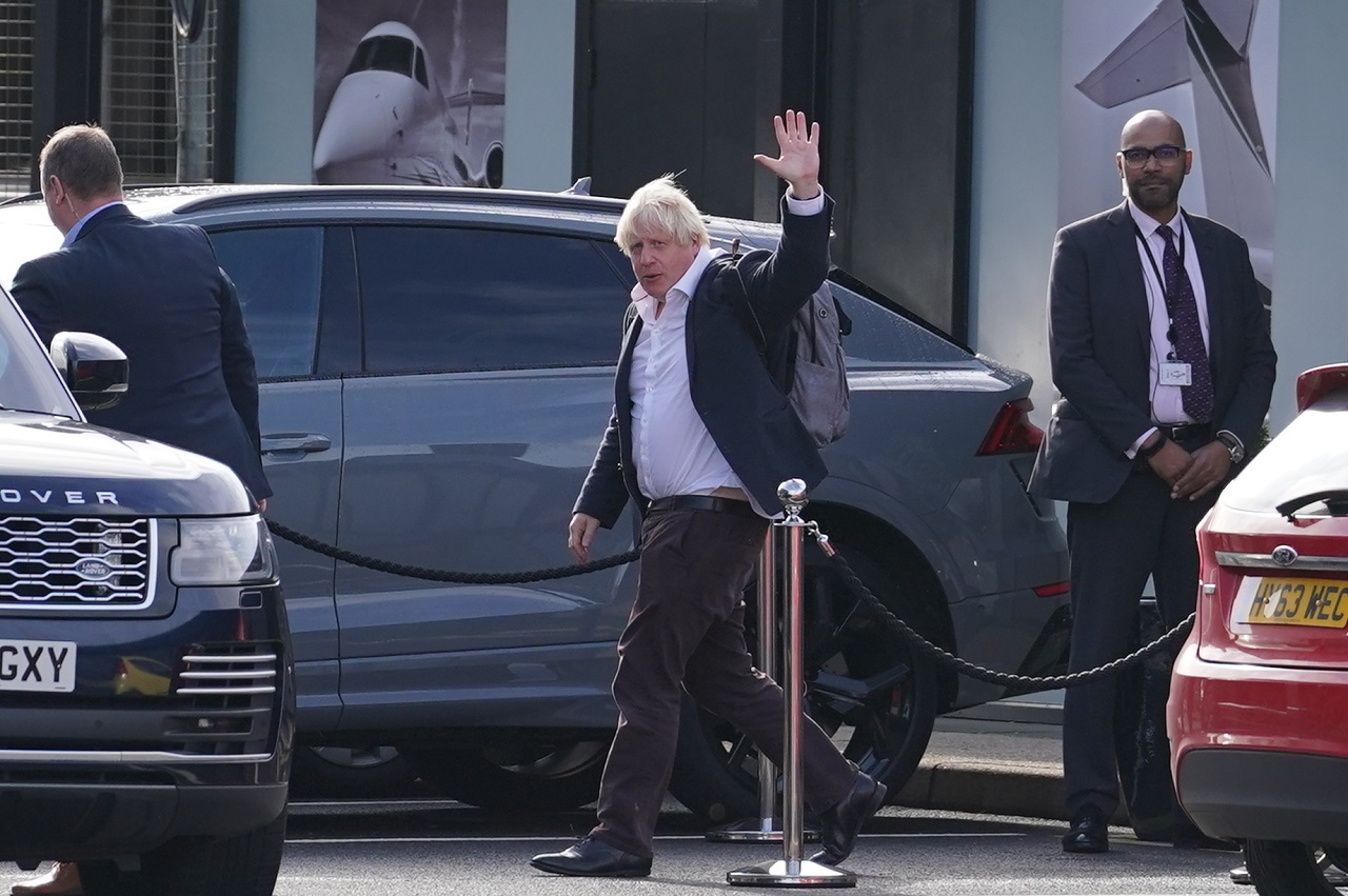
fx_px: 11223
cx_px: 674
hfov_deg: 6.9
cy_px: 448
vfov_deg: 4.6
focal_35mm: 300
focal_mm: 200
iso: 400
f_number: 4
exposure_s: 1/1600
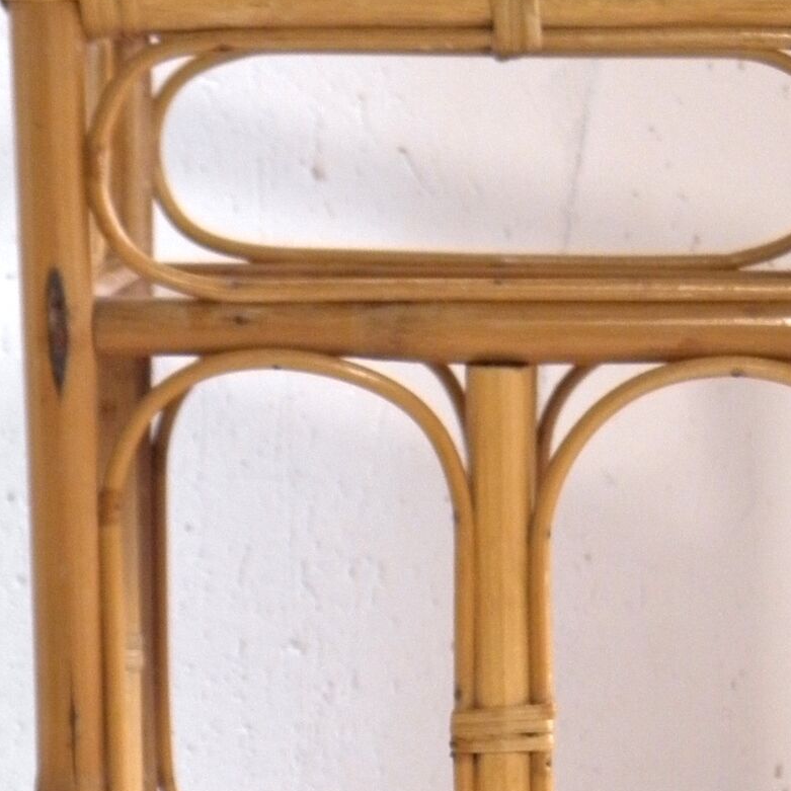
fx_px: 5093
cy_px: 1041
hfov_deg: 8.9
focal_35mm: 197
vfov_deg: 8.7
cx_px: 534
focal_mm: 12.2
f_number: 4.3
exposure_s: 1/15
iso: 200
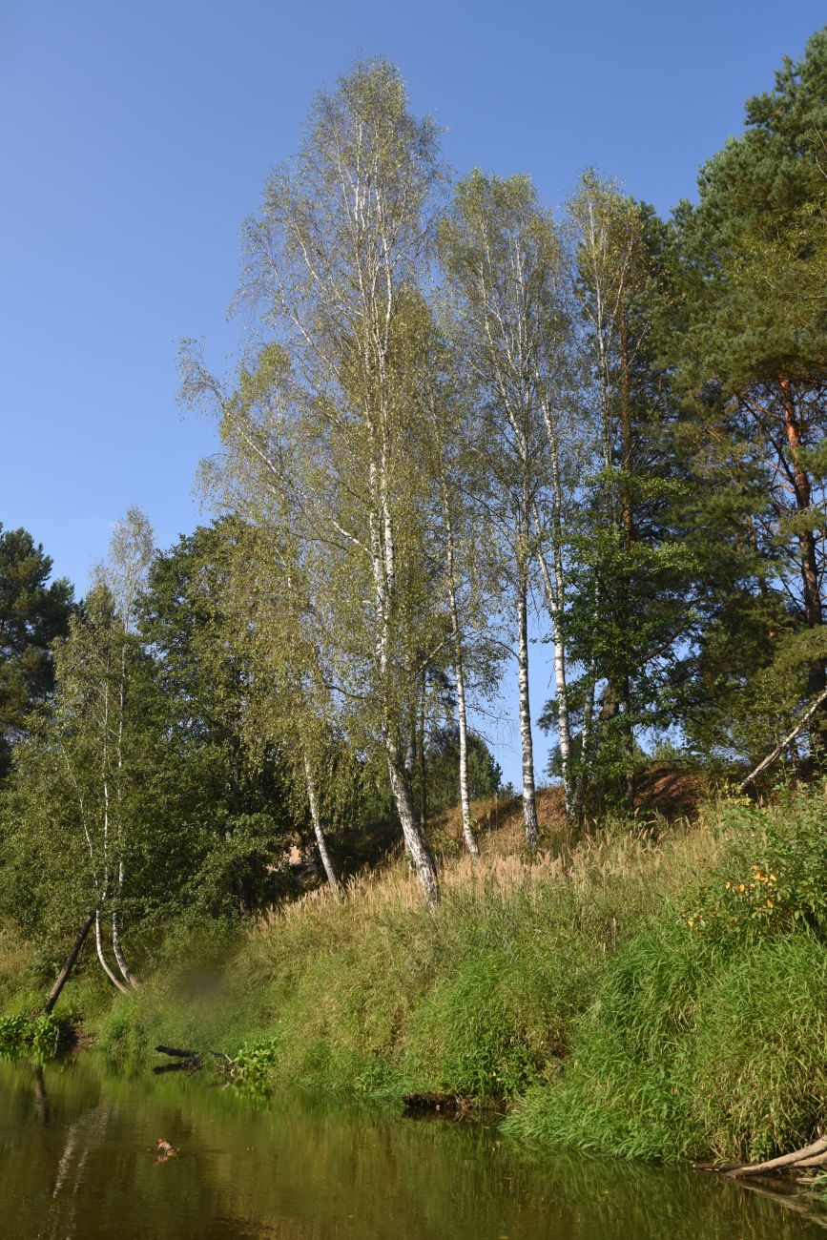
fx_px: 1068
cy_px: 620
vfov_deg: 60.3
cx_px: 414
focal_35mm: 31
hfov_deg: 42.3
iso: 100
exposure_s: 1/125
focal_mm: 31
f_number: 9
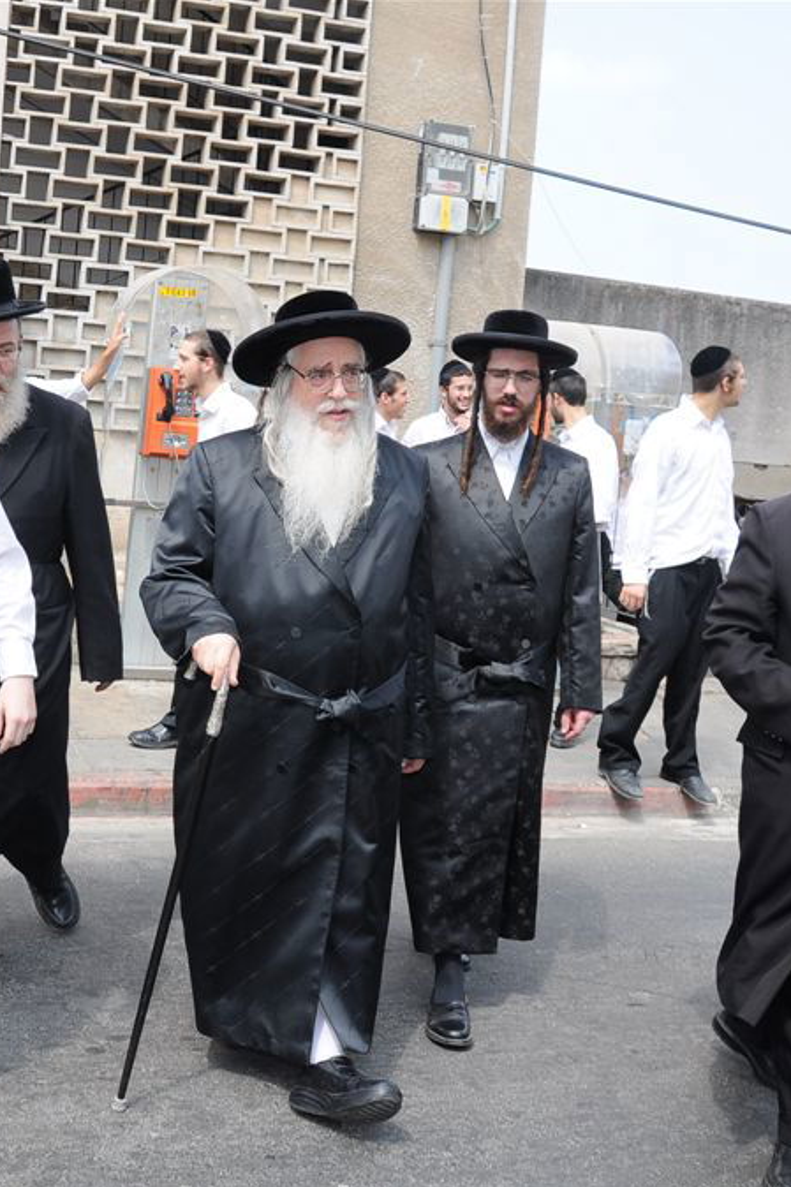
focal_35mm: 41
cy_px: 597
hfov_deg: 31.9
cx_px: 178
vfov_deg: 47.4
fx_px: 1352
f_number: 7.1
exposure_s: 1/200
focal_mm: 18
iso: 200
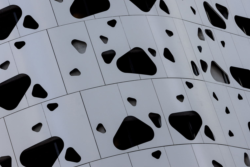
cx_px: 123
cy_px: 68
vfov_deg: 6.4
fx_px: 1493
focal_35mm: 215
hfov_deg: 9.6
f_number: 8
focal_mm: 170
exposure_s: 1/320
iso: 720
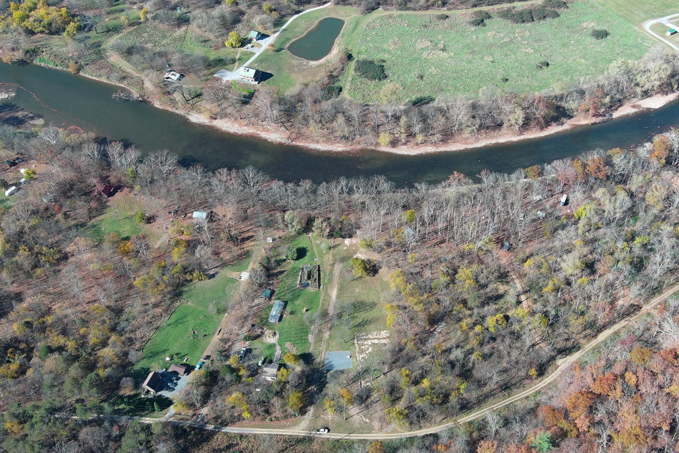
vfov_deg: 35.9
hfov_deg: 51.8
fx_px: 698
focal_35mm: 37
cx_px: 376
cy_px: 235
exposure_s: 1/463
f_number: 2.8
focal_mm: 10.57
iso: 100
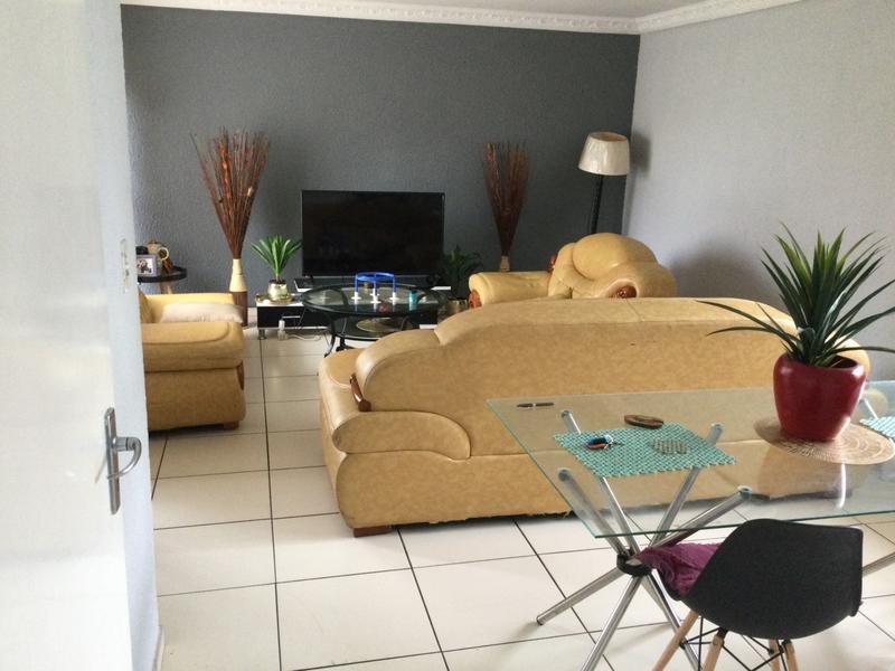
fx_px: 802
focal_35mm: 31
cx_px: 448
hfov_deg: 58.4
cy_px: 336
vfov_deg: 45.4
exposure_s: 1/33
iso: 160
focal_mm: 3.3
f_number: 2.4
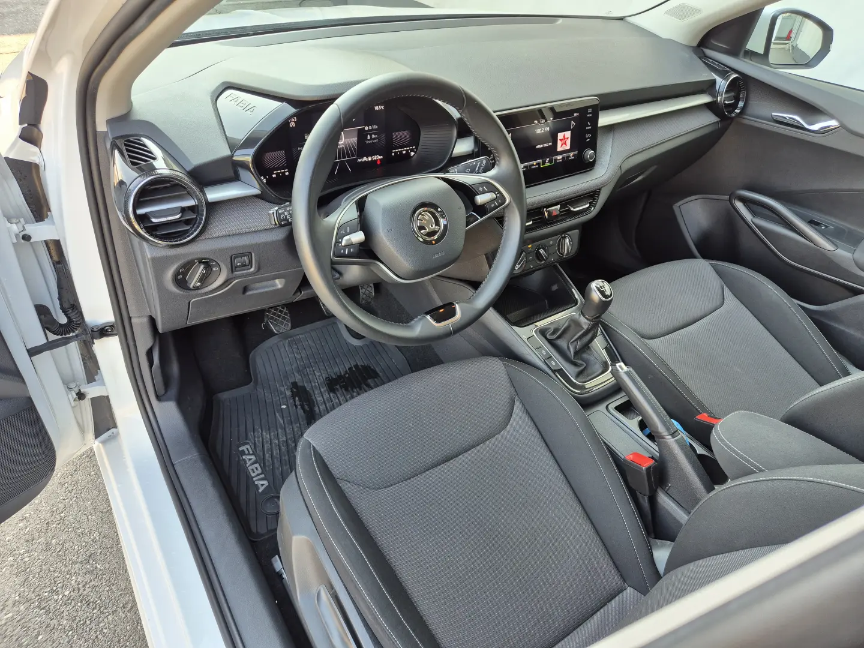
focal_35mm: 23
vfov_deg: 58.9
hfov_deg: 73.9
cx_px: 432
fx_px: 574
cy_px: 324
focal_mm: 5.4
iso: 125
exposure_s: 1/180
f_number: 1.8
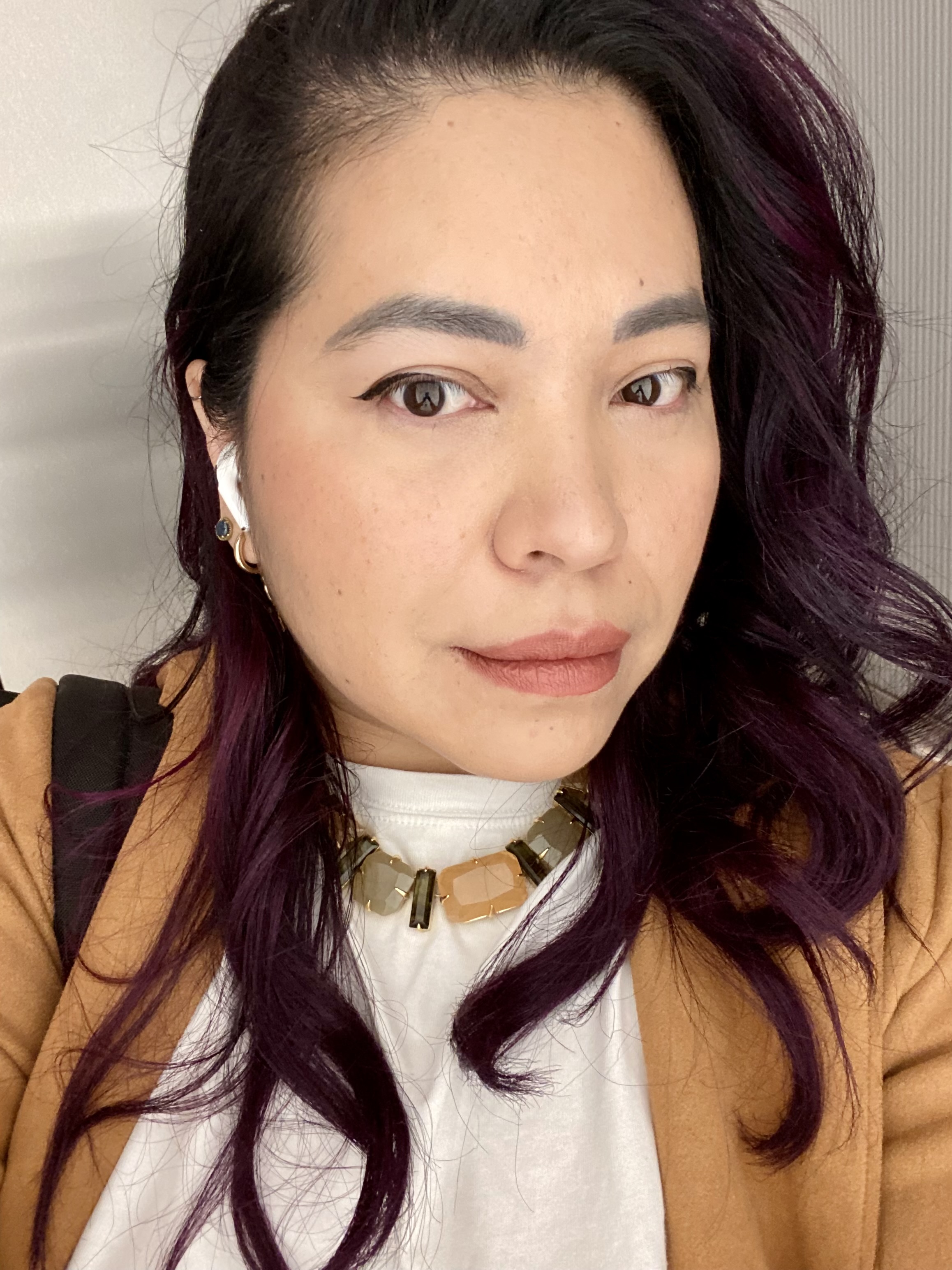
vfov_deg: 60.0
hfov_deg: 46.8
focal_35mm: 30
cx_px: 476
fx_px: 1100
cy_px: 635
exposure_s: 1/56
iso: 200
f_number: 2.2
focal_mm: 2.71
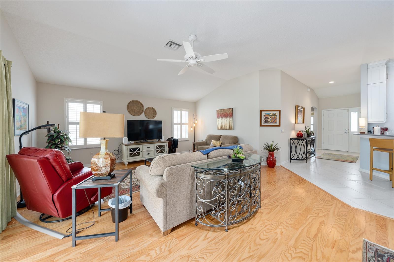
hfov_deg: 108.3
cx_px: 197
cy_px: 131
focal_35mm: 13
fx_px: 142
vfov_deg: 85.4
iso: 250
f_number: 7.1
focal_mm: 13
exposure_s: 1/6
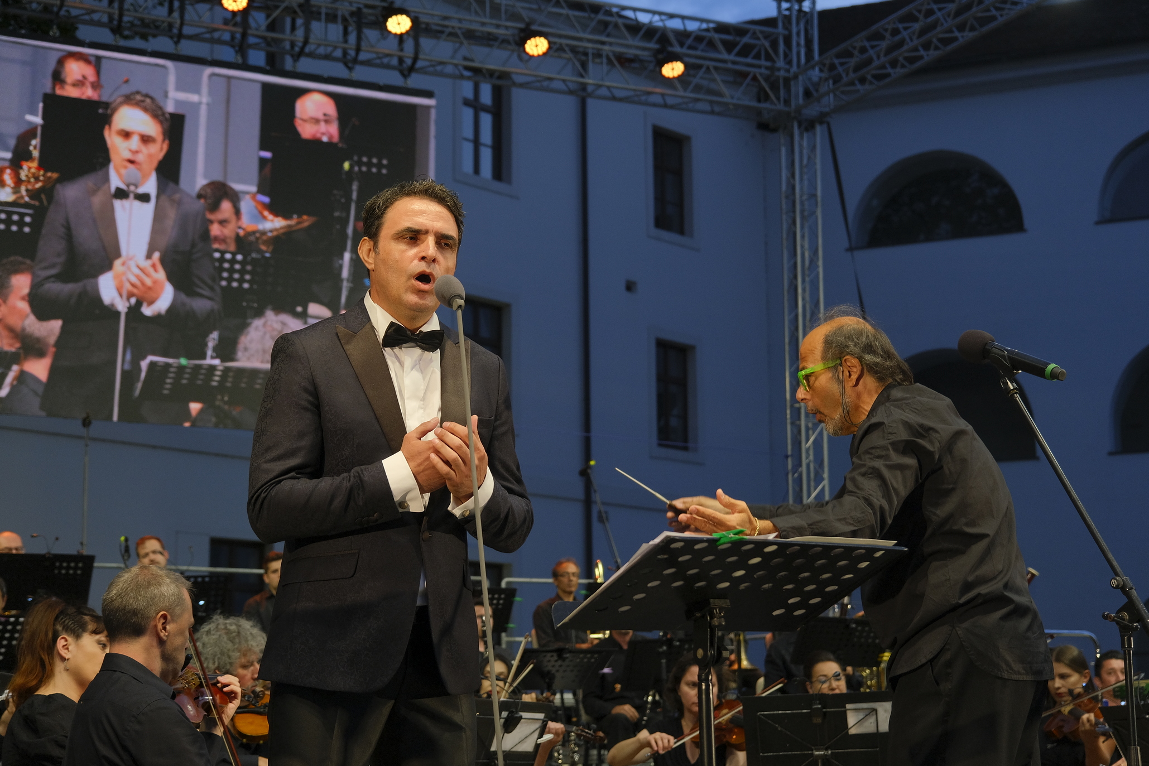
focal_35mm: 56
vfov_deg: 24.2
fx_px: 1787
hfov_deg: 35.6
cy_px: 383
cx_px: 574
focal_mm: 37.6
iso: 640
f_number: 4
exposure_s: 1/125
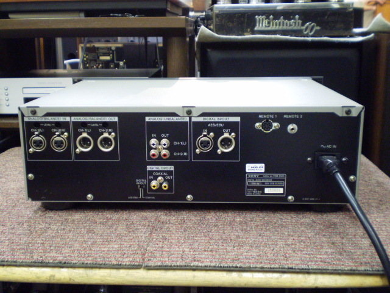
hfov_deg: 44.8
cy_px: 146
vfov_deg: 34.3
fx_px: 473
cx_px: 195
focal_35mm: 42
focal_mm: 7.4
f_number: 3.5
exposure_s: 1/15
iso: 400
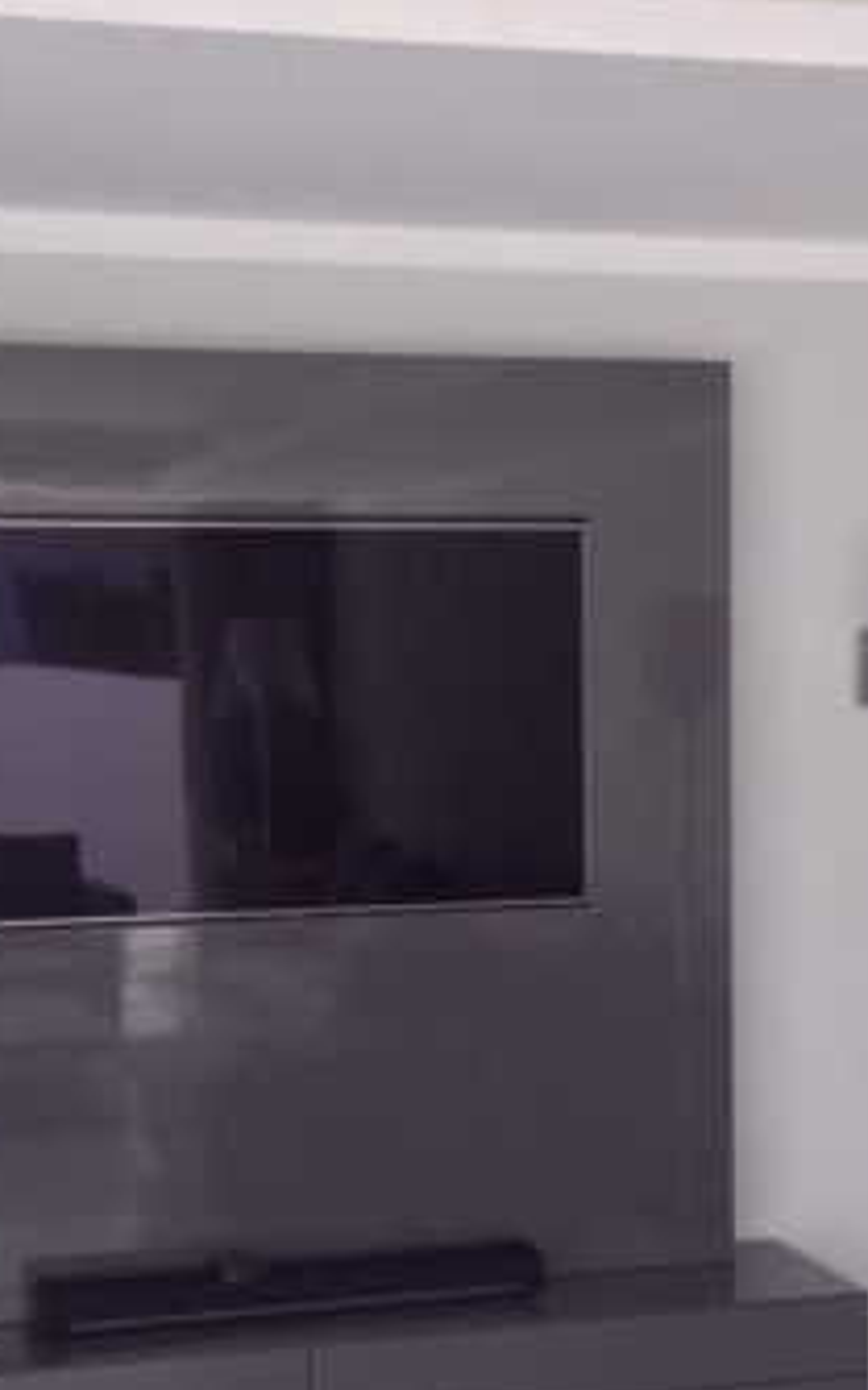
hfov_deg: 18.1
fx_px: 2729
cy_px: 934
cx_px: 424
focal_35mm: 72
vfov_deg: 28.4
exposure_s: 1/120
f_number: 2.4
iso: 64
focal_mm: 4.28
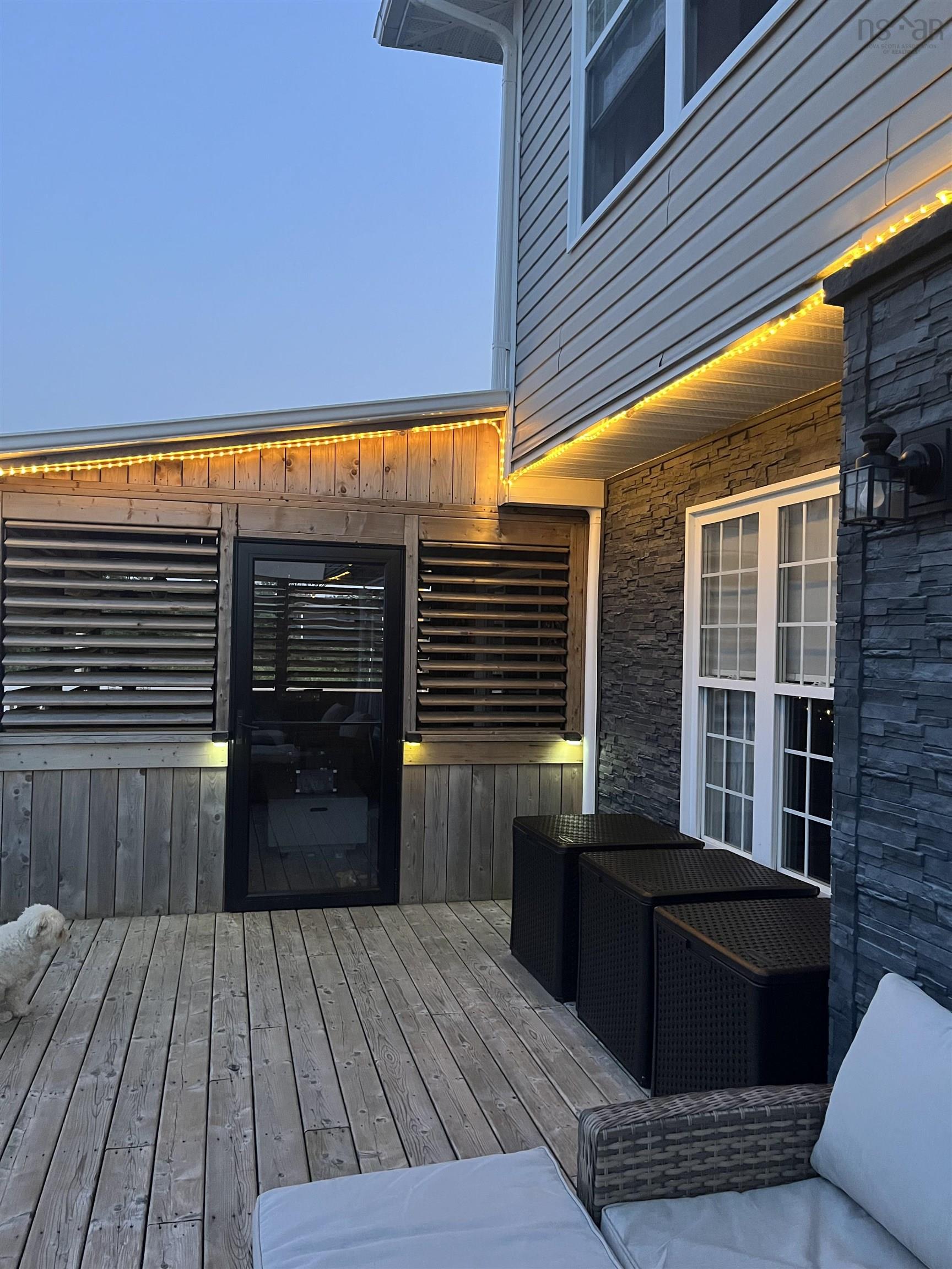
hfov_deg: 53.1
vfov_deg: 67.3
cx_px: 476
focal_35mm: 26
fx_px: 953
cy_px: 634
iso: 500
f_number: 1.6
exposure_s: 1/40
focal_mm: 5.1
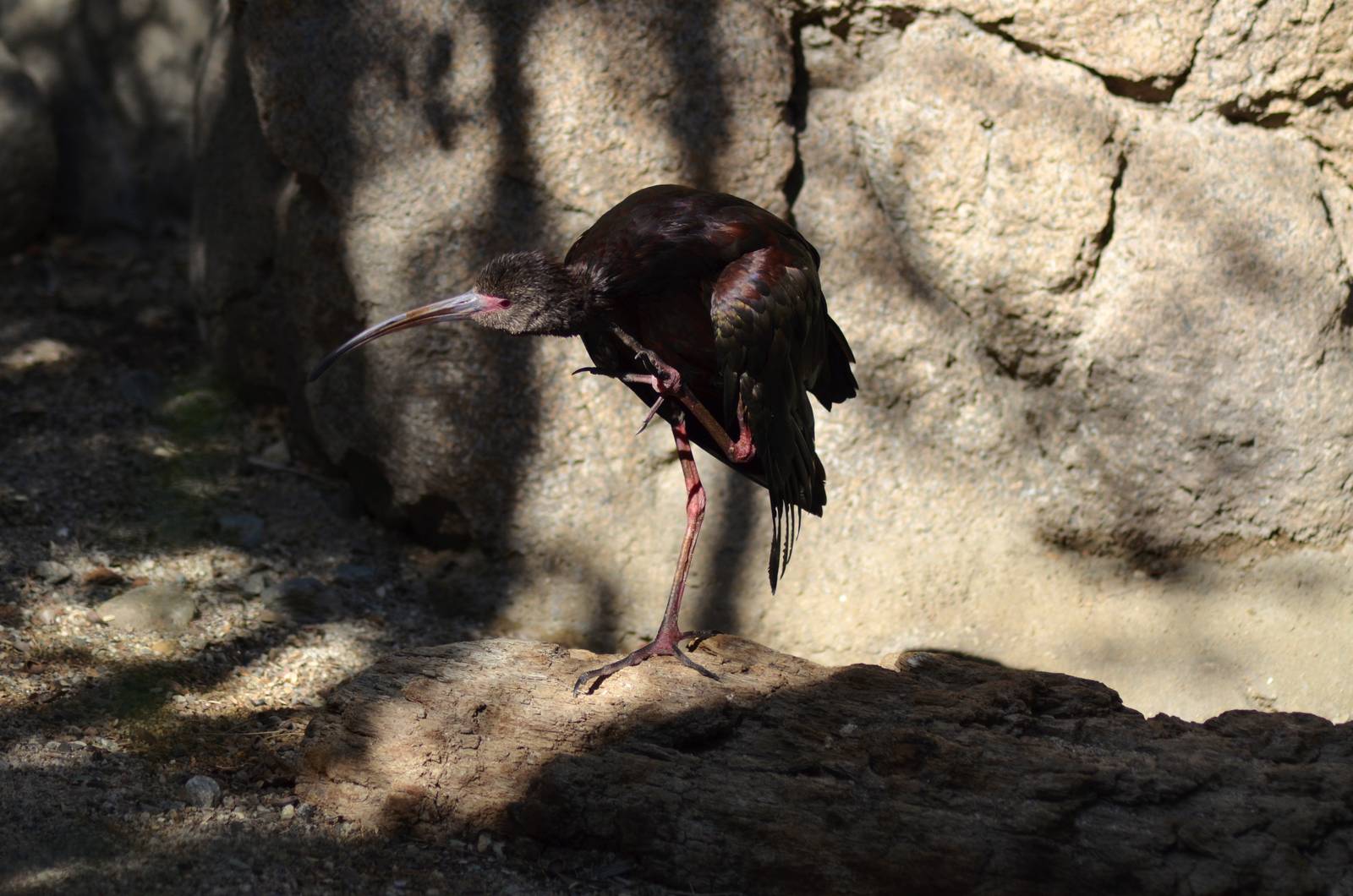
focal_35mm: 232
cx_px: 676
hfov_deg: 8.9
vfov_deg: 5.9
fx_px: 8721
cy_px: 448
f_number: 5
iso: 400
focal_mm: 155
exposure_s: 1/1600
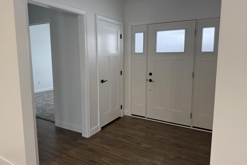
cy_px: 77
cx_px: 124
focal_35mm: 25
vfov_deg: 51.3
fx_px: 172
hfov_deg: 71.5
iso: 250
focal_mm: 6.76
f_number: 1.78
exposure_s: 1/120
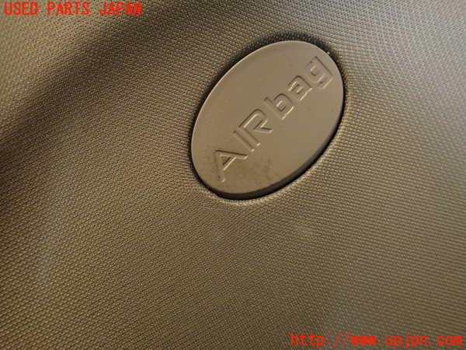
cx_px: 233
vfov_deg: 54.9
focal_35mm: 25
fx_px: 337
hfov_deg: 69.4
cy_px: 175
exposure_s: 1/50
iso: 200
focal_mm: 4.5
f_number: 2
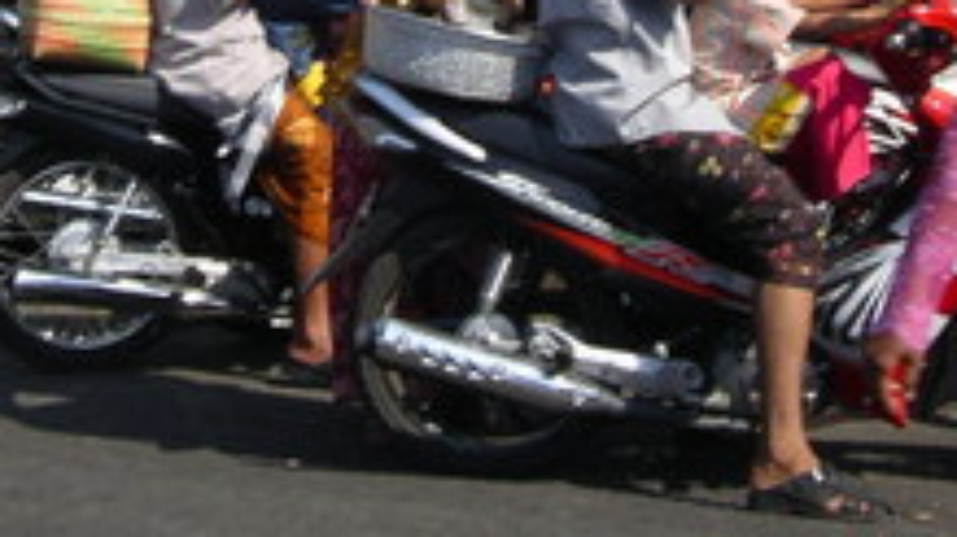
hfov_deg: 16.9
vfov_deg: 9.5
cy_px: -22
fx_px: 3222
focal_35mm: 127
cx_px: 415
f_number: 7.9
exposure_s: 1/125
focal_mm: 8.9
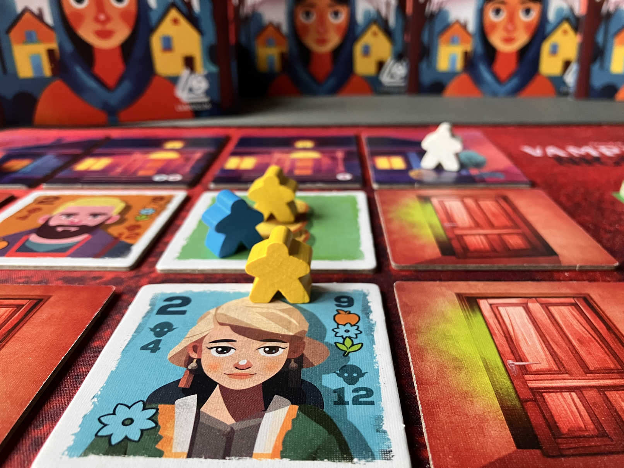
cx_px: 312
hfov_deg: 63.4
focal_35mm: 28
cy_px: 234
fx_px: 505
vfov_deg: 49.8
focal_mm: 3.99
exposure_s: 1/60
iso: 250
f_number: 1.8
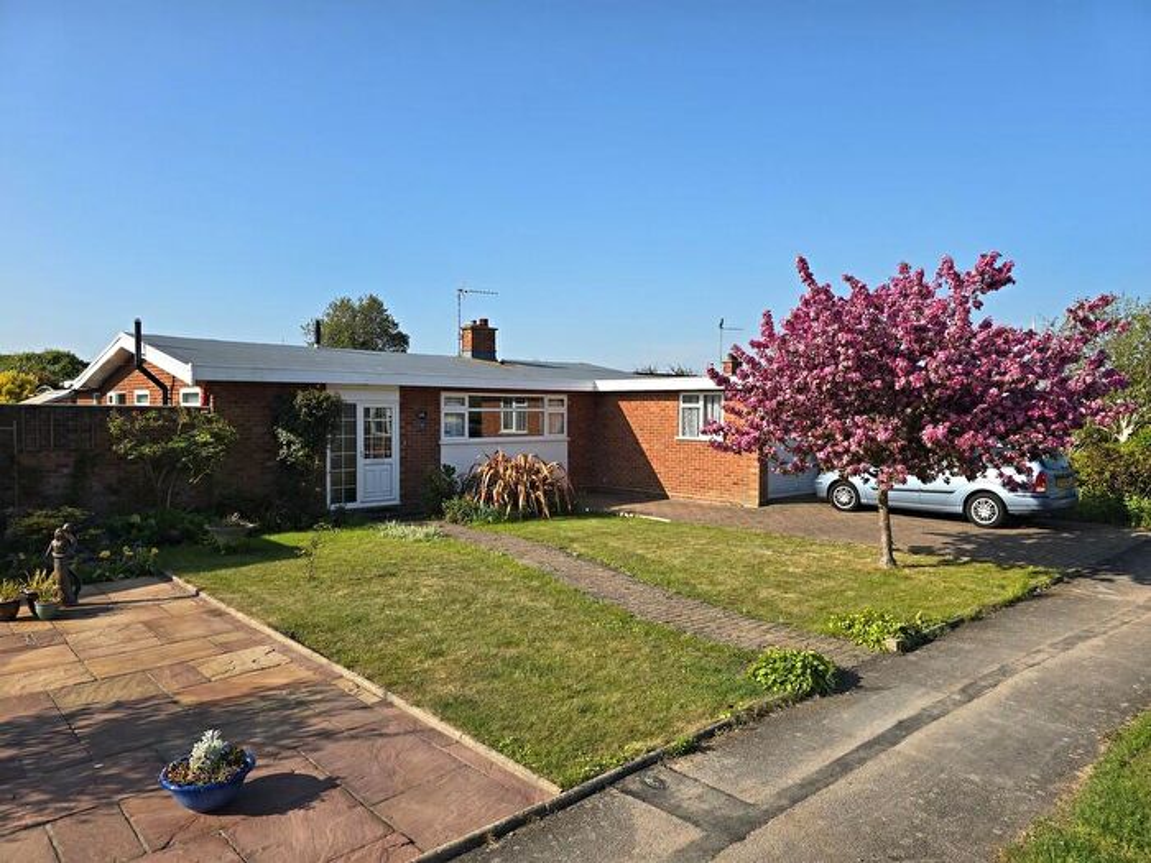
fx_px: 765
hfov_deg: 73.9
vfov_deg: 58.9
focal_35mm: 23
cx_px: 576
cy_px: 432
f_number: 1.7
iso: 12
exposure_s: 1/705
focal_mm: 6.3
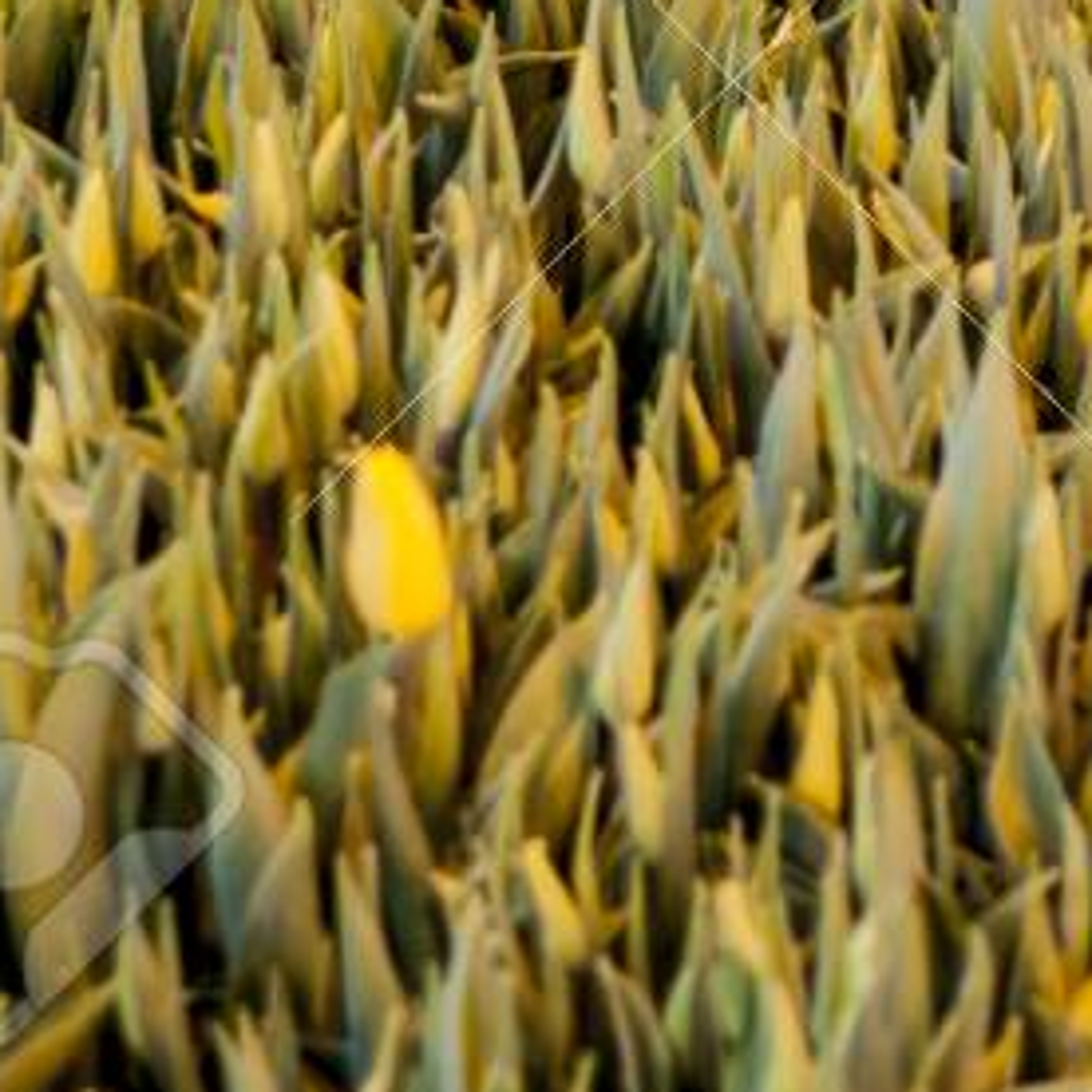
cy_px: -560
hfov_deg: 8.4
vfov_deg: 8.2
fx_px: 7424
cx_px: 728
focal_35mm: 208
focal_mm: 25
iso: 100
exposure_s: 1/160
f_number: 1.6
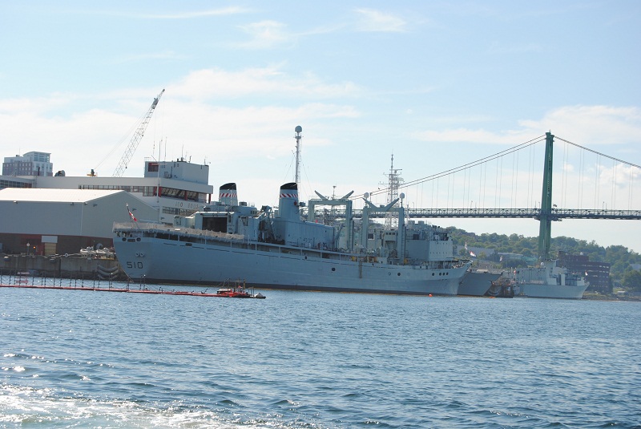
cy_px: 214
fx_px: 1470
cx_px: 320
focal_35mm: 82
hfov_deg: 24.6
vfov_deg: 16.6
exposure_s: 1/320
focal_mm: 55
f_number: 9
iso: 100
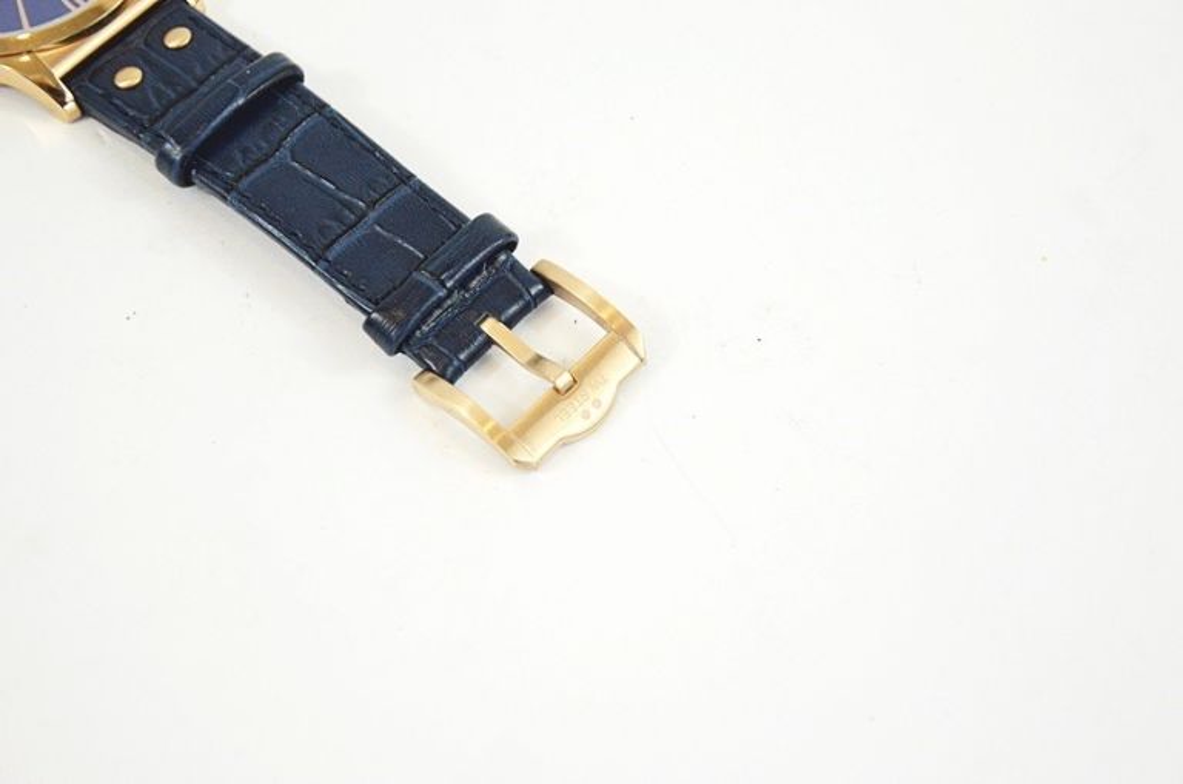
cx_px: 592
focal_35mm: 87
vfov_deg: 15.6
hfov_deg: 23.4
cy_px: 392
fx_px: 2854
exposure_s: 1/250
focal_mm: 58
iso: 1600
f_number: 5
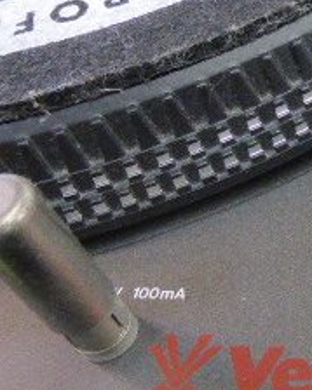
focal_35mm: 67
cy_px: 190
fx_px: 774
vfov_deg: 28.3
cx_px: 502
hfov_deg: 19.2
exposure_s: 1/25
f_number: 3.3
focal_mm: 4.3
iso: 640
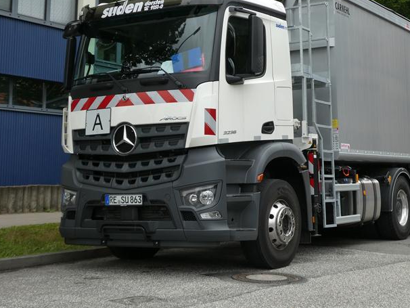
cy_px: 109
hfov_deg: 31.1
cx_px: 240
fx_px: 735
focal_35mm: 62
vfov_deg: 23.6
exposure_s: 1/200
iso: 80
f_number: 4
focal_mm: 8.4
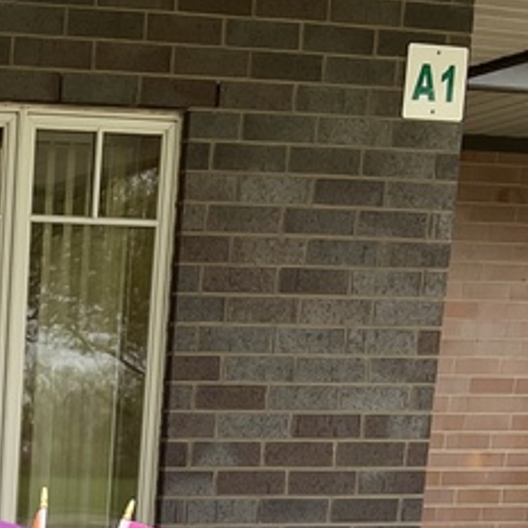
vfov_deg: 15.5
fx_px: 1743
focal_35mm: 101
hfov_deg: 15.6
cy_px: 859
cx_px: -315
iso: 50
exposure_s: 1/508
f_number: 1.6
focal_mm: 5.1
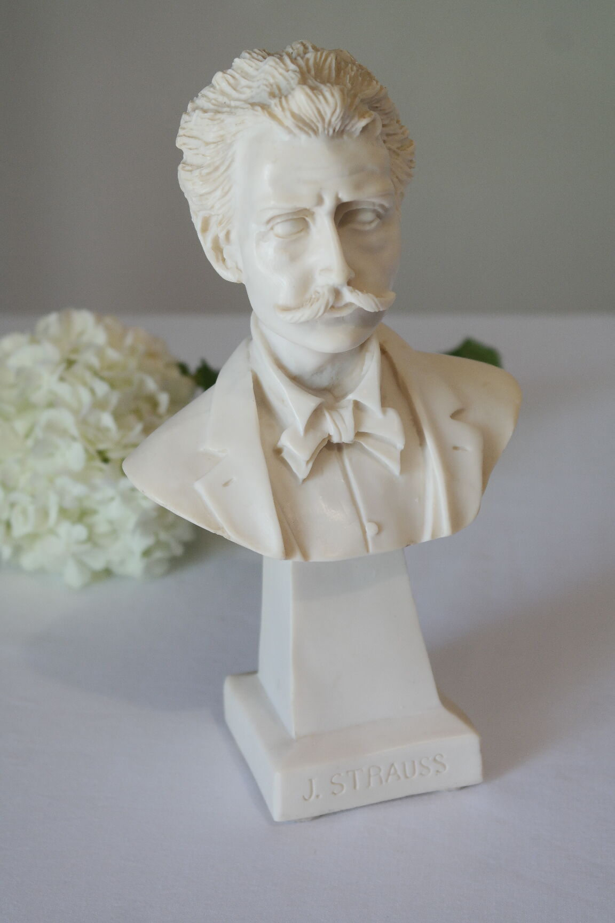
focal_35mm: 69
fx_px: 1768
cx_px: 308
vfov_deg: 29.2
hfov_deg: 19.7
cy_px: 462
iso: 400
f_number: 5.6
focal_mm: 45
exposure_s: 1/30
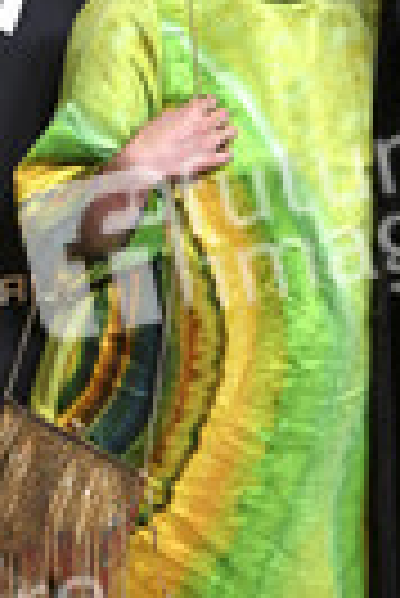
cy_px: 459
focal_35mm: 138
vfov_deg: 14.8
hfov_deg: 9.9
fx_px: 2294
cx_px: 382
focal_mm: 46
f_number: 5.6
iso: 4000
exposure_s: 1/250
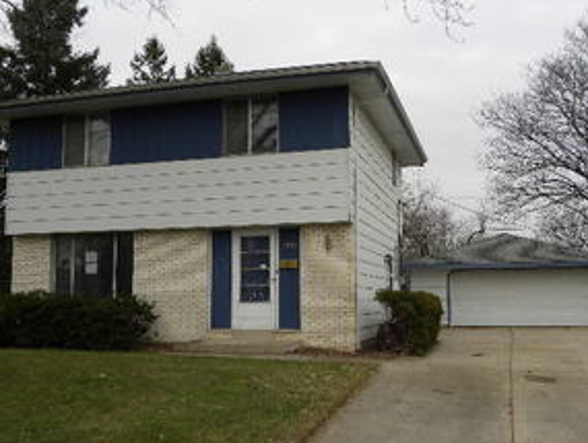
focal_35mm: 40
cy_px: 229
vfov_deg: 36.1
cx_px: 291
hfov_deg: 46.7
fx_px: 681
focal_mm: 5.9
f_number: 4.5
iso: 64
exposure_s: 1/235
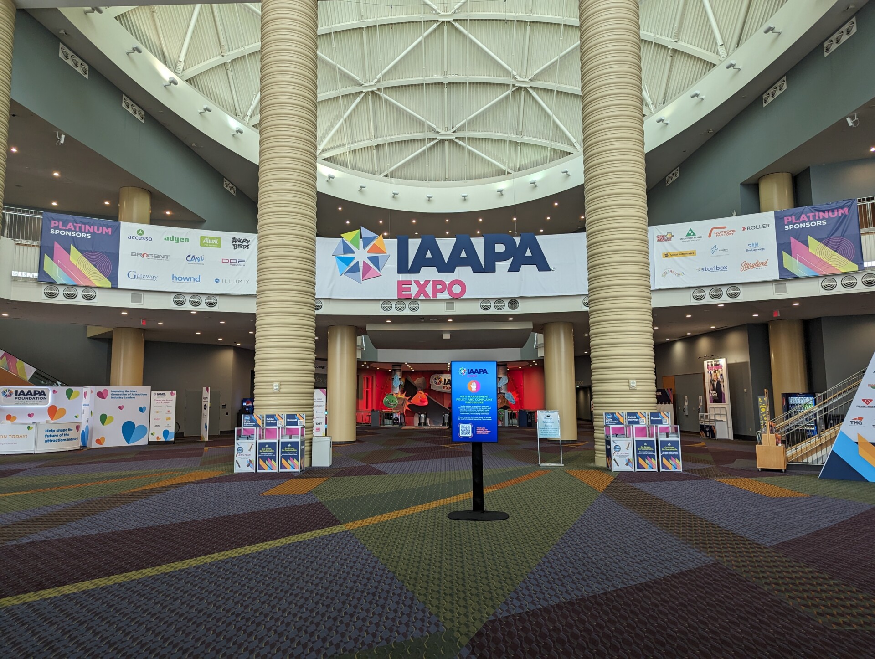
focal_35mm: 24
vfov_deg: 56.9
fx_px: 608
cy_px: 330
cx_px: 438
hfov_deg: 71.5
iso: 74
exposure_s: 1/77.8
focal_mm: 6.81
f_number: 1.85
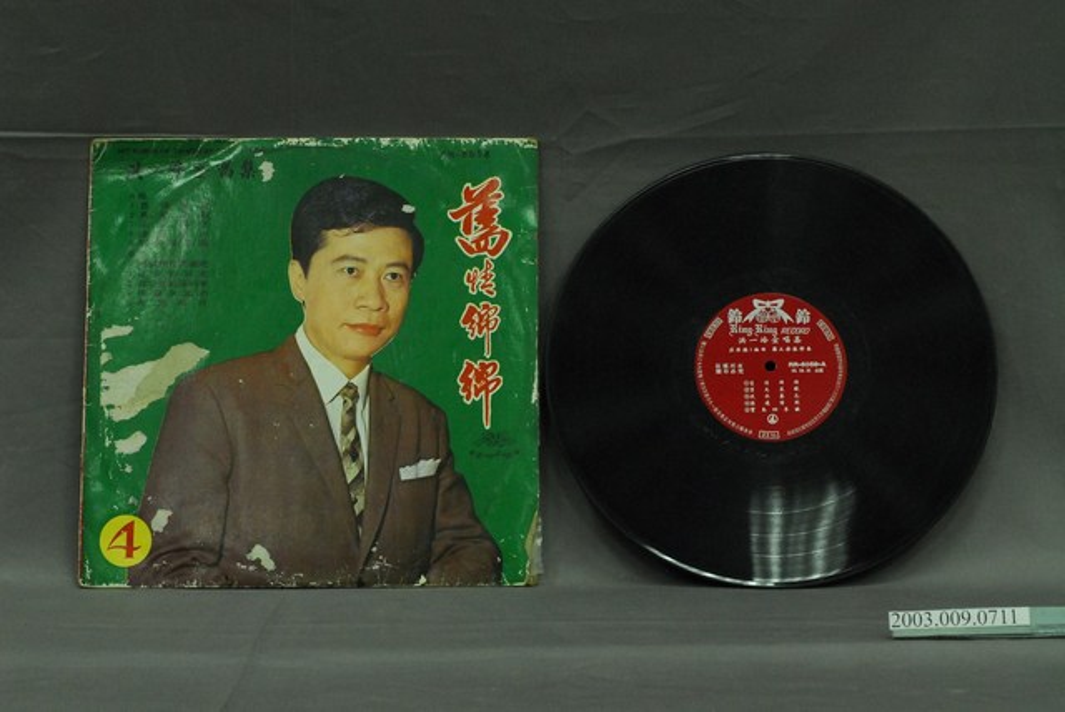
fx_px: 2665
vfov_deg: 15.2
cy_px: 356
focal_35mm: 90
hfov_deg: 22.6
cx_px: 532
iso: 1000
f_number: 10
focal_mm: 60
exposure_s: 1/20
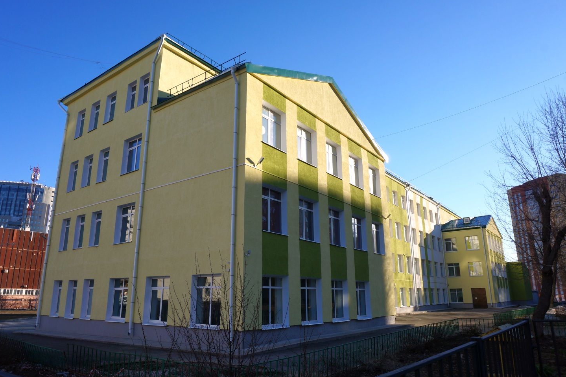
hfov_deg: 71.5
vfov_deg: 51.3
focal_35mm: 25
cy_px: 192
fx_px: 393
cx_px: 278
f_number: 13
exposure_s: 1/100
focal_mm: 16
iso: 100
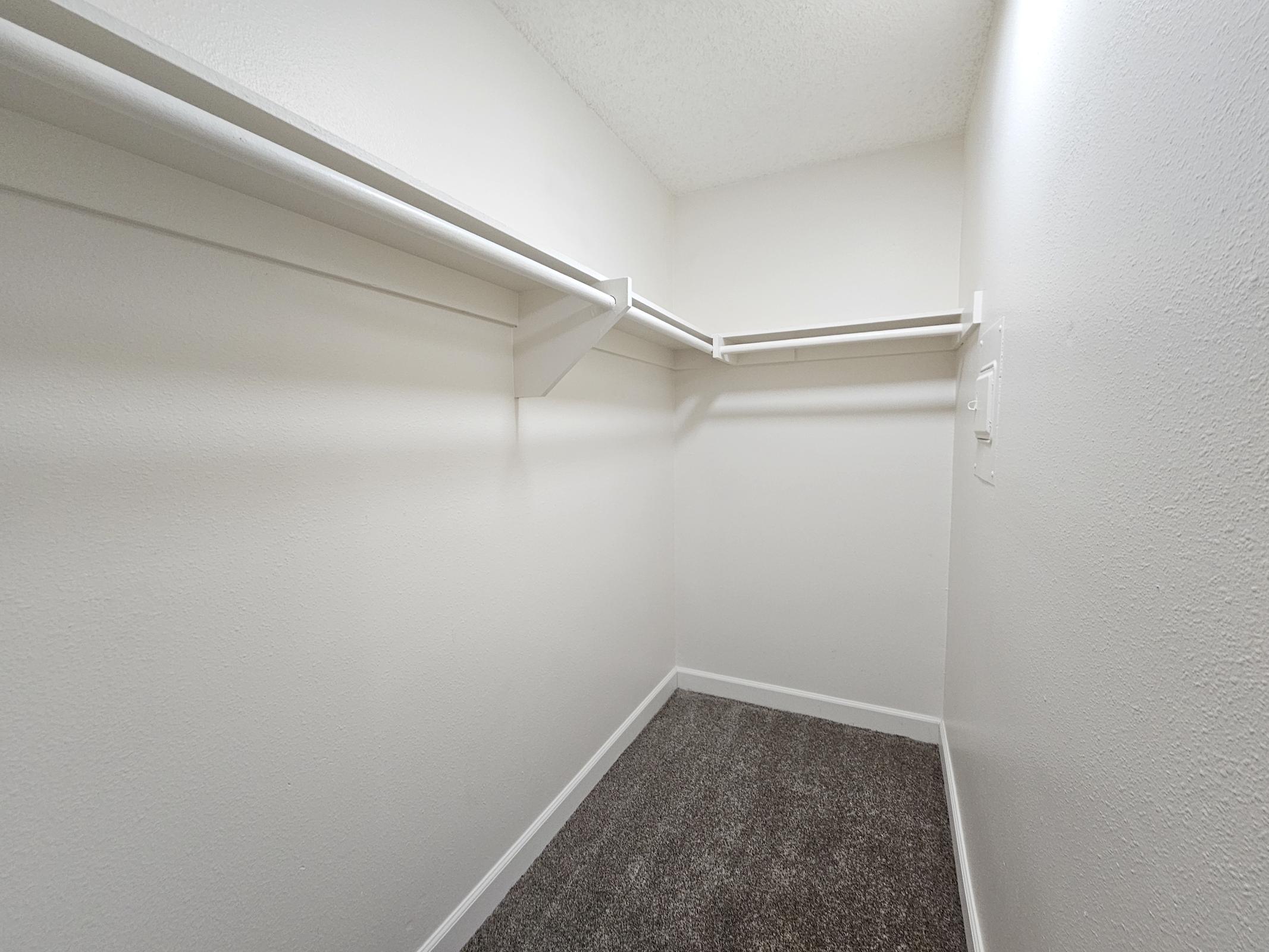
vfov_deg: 89.9
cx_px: 634
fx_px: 477
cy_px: 476
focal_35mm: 13
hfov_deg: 106.2
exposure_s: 1/60
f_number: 2.2
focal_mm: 2.2
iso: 125
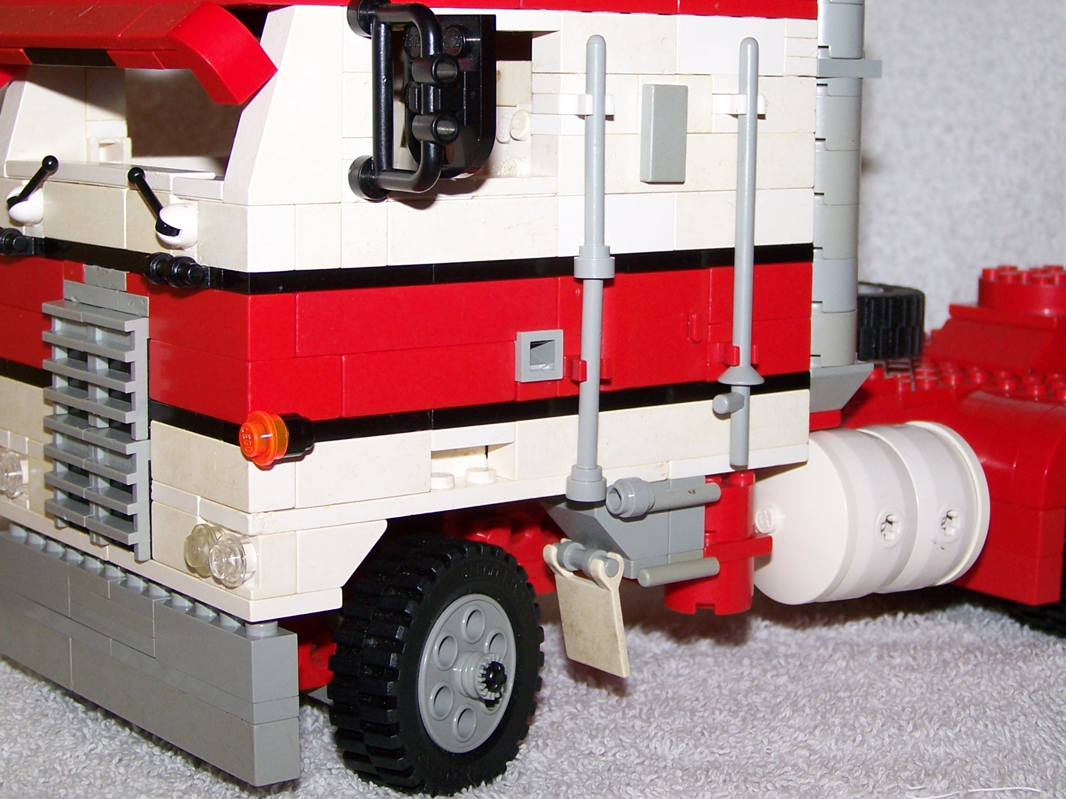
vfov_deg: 19.9
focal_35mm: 74
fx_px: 2279
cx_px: 627
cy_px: 342
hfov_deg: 26.3
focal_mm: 9.3
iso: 80
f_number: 3.1
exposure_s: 1/60
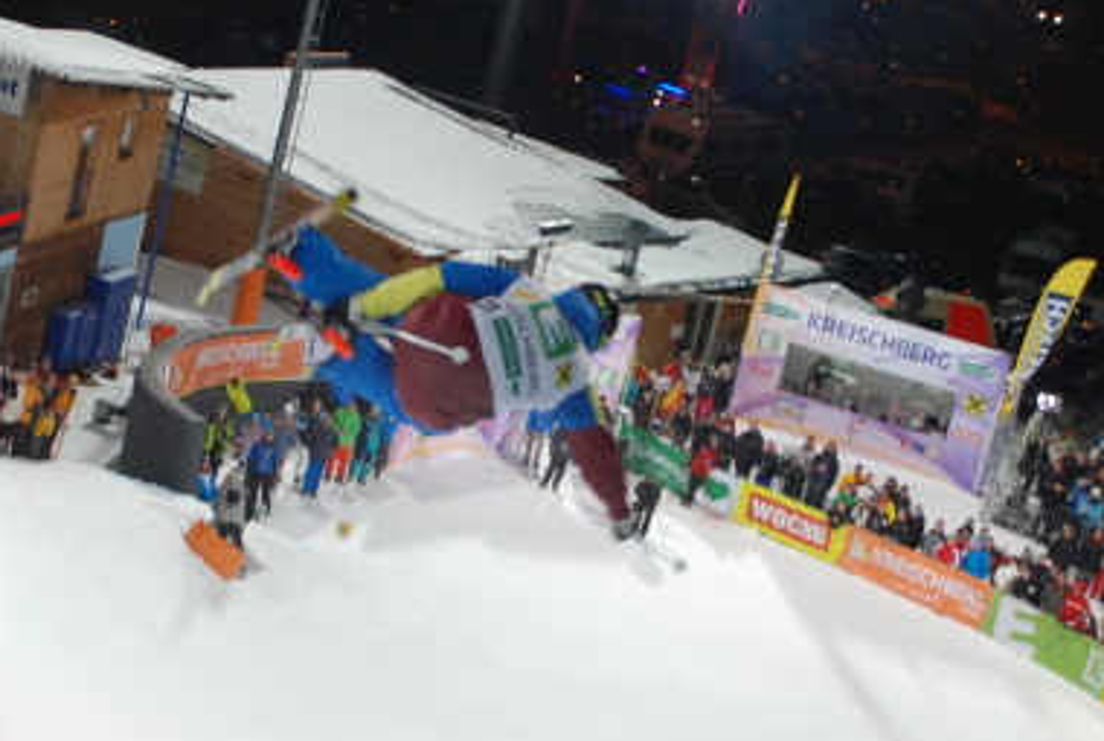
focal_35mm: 101
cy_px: 379
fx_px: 3103
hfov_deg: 20.2
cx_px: 529
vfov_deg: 13.6
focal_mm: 32
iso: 400
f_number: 4.2
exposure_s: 1/100
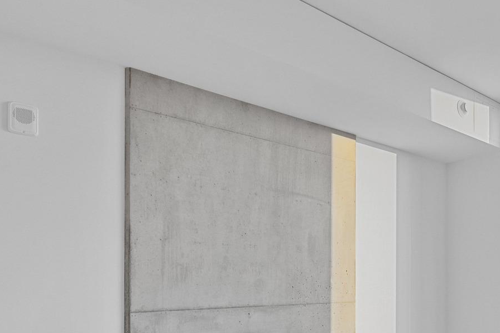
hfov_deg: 55.5
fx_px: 444
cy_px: 283
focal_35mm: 32
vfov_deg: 38.9
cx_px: 382
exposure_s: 1/40
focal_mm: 14
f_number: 7.1
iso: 2500
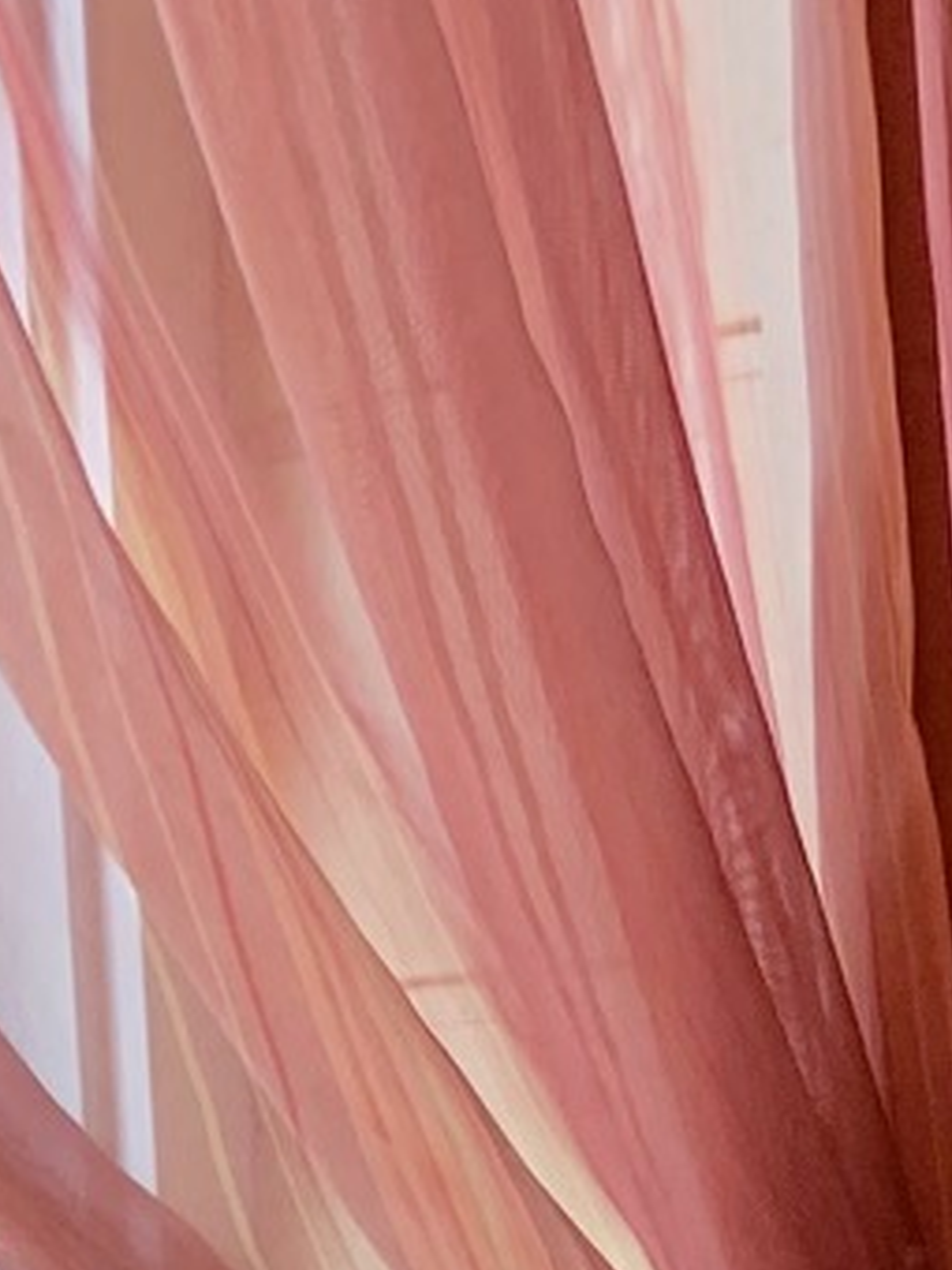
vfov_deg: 9.9
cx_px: 1661
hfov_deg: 9.2
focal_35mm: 154
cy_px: 3732
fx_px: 5647
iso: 100
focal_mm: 4.25
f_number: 1.8
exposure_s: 1/90
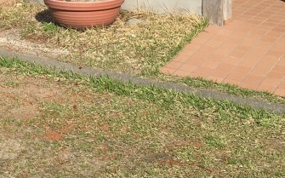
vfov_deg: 12.6
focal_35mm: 98
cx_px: 56
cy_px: -96
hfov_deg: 21.0
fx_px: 761
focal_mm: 4.15
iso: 25
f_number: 2.2
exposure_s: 1/2481
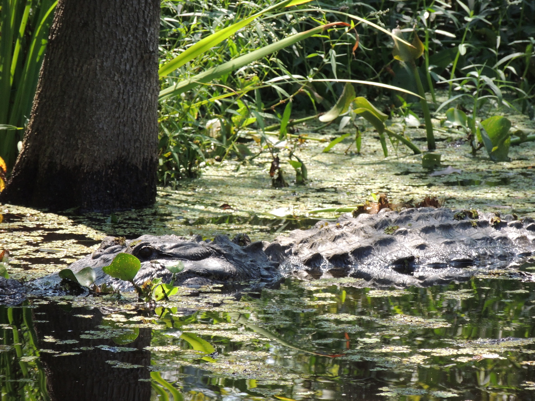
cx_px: 268
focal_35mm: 500
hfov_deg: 4.0
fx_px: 7728
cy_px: 200
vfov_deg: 3.0
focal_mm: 89.1
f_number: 4.9
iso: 400
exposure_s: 1/500
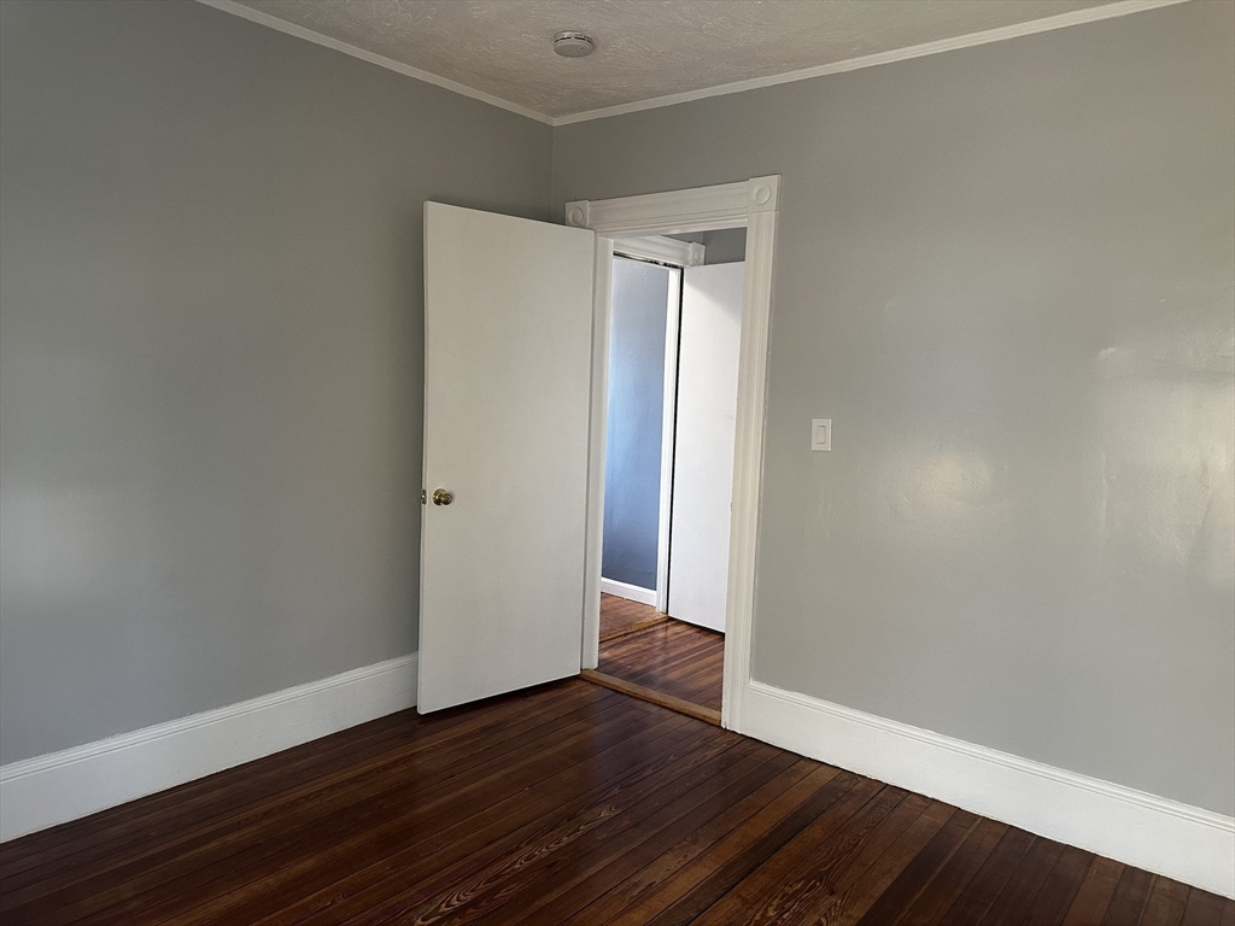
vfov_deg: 56.8
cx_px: 618
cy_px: 463
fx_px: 856
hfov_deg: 71.6
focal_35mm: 24
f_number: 1.78
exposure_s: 1/60
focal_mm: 6.86
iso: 250
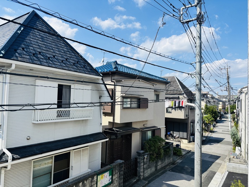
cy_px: 94
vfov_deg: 53.1
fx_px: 187
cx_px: 124
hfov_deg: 67.3
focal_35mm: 26
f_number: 1.6
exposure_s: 1/3106
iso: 50
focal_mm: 5.96
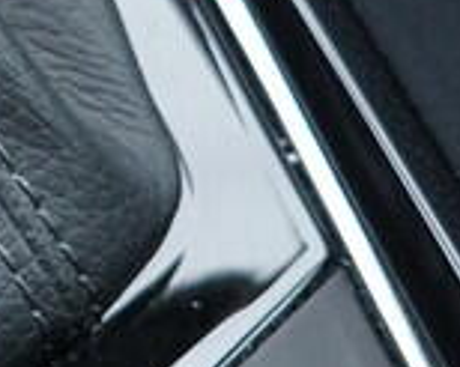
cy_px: -315
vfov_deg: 6.7
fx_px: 3061
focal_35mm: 225
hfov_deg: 7.9
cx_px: -663
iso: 320
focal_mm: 24
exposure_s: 1/40
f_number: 2.8
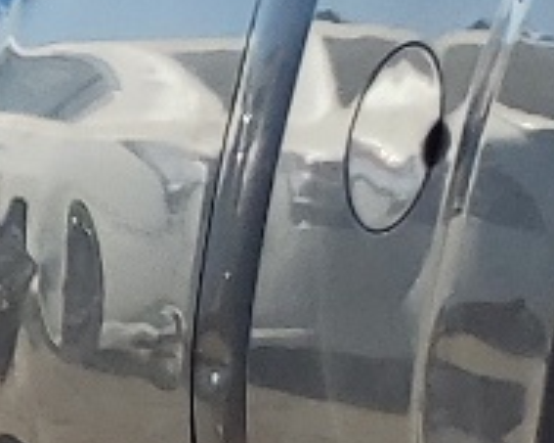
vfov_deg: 6.8
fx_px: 3523
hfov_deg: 6.8
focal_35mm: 215
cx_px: -1703
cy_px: 1068
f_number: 1.5
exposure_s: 1/1250
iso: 50
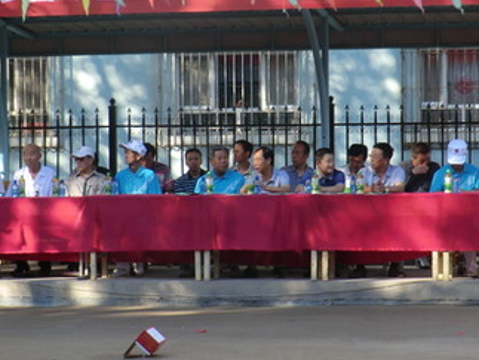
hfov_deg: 14.0
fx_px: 1953
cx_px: 289
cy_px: 147
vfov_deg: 10.5
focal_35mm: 141
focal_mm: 13.6
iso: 80
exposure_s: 1/80
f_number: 4.6
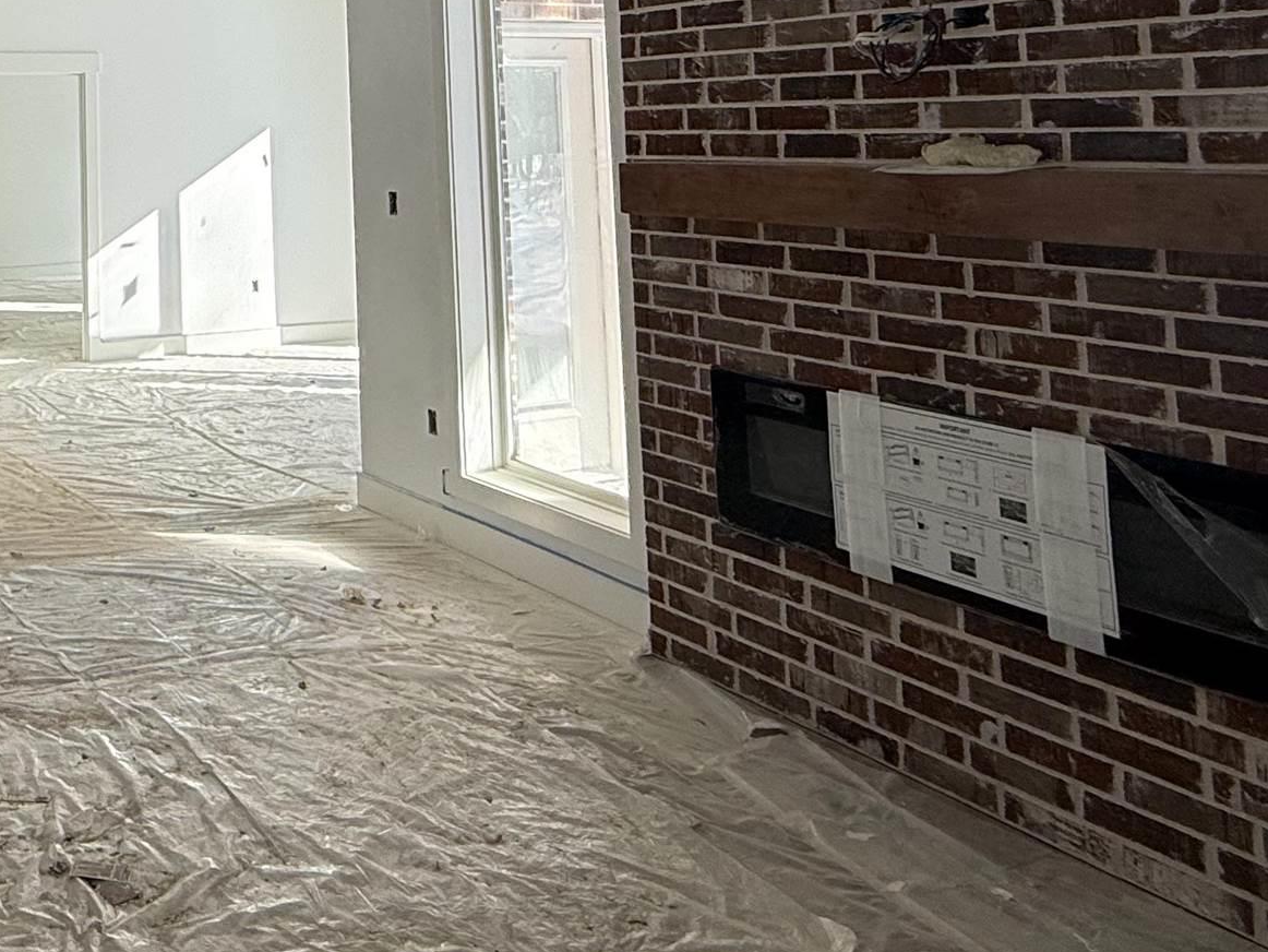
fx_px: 1356
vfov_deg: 35.2
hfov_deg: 45.6
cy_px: 7
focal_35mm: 37
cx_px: 135
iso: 64
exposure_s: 1/230
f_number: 2.2
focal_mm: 2.22
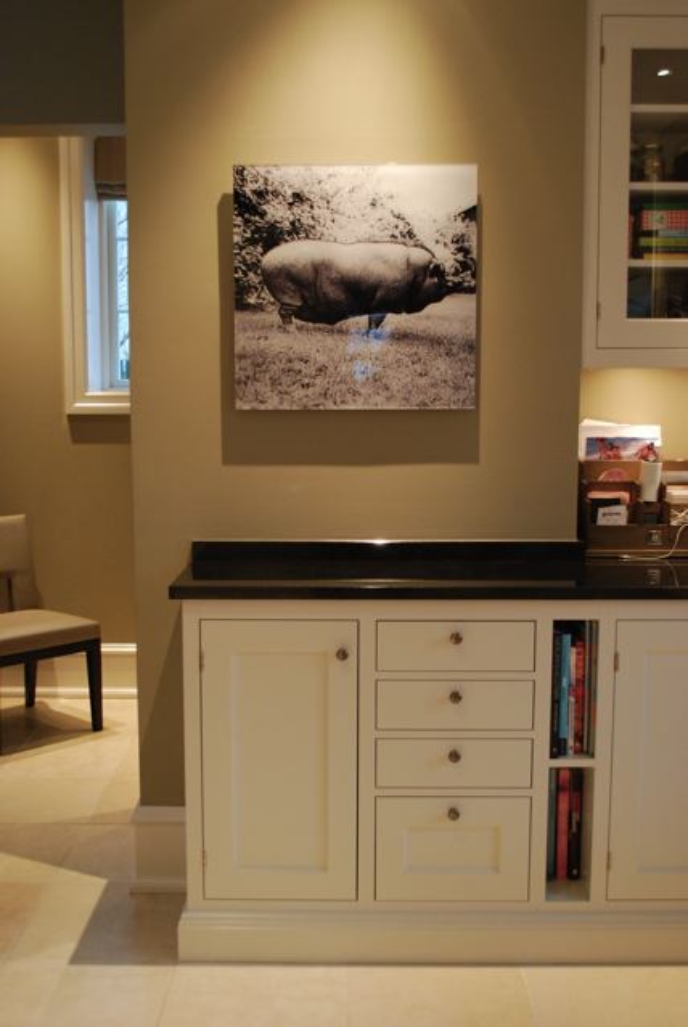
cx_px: 344
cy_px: 514
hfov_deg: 34.3
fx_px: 1114
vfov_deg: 49.5
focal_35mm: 39
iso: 900
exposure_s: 1/30
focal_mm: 26
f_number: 4.2
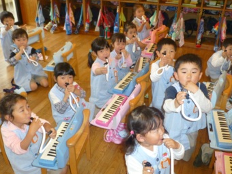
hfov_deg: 51.3
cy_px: 87
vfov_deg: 39.7
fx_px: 241
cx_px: 119
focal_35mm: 36
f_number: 3.7
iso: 500
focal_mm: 6.1
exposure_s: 1/60
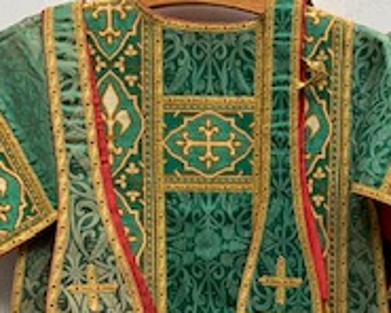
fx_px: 1018
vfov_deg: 17.1
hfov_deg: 19.4
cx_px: 560
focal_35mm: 88
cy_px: 317
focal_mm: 4.25
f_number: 1.8
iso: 50
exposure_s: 1/50
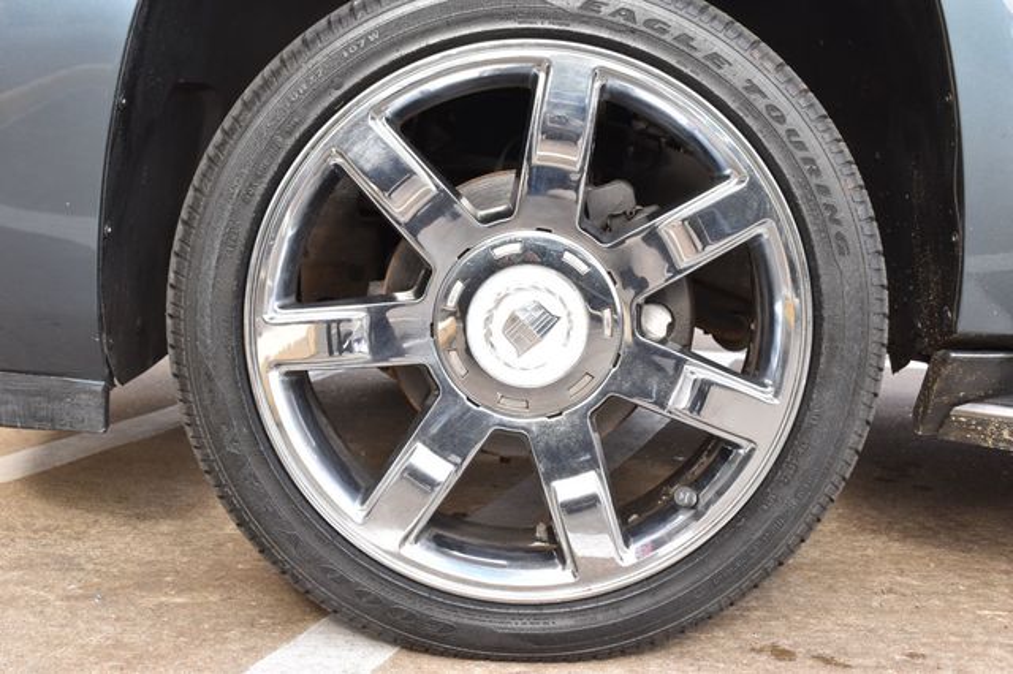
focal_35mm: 51
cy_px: 337
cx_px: 506
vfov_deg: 26.5
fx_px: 1434
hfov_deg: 38.9
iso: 400
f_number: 8
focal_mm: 34
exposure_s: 1/200
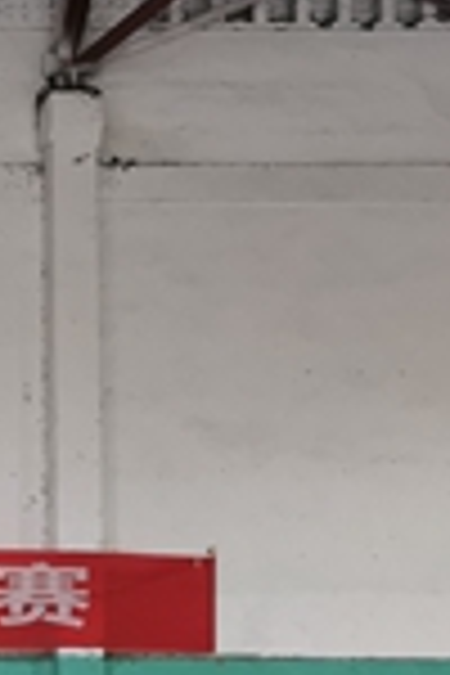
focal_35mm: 120
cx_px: -792
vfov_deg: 16.8
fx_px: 2250
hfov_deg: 9.5
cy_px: 598
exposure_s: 1/50
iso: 160
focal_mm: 5.58
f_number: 1.8
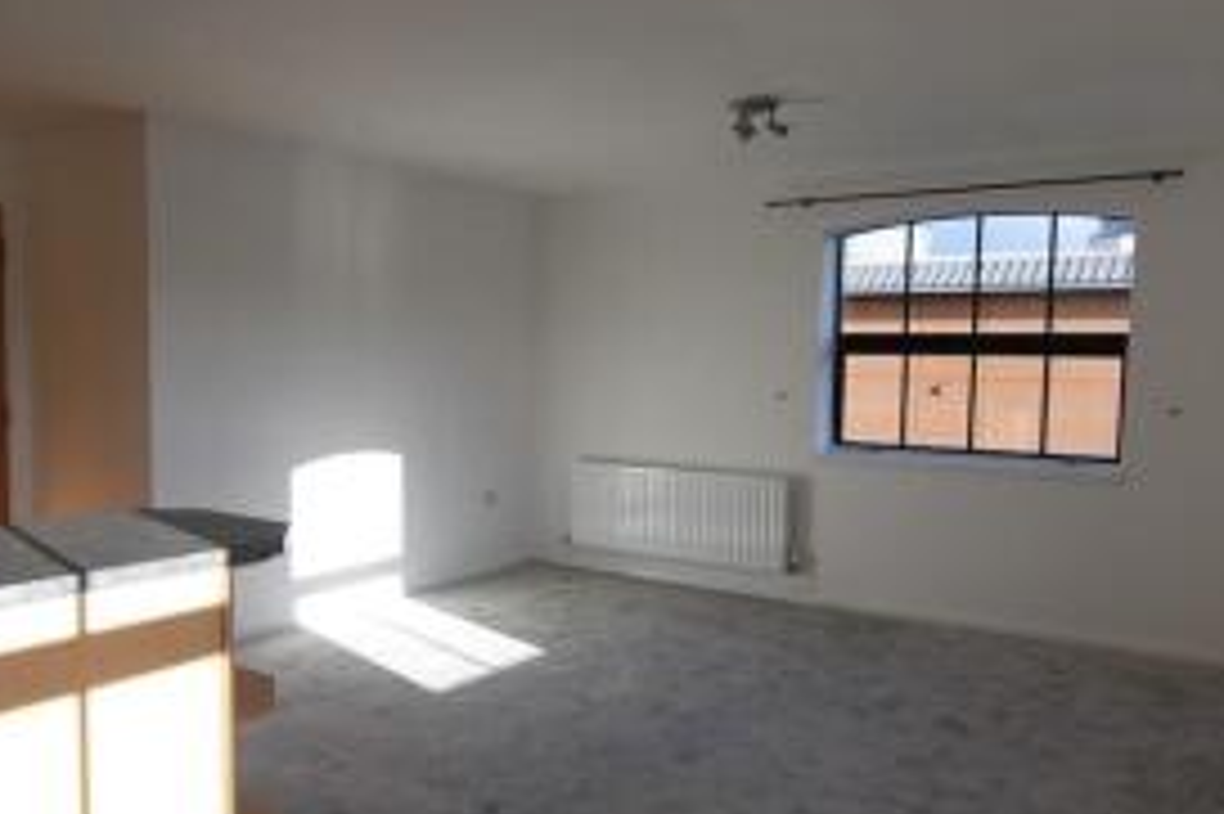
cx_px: 526
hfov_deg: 63.6
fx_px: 981
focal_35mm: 29
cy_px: 447
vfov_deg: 45.0
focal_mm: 11
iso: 100
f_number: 5.6
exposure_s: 1/125
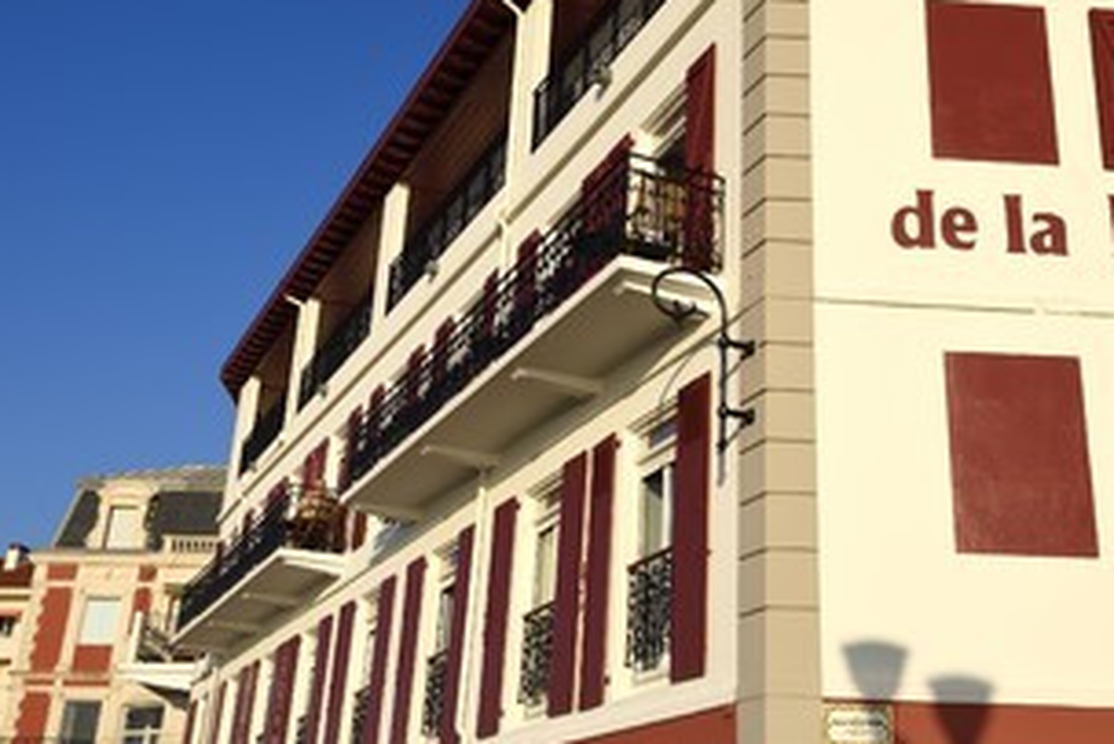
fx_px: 1455
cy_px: 323
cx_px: 718
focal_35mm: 47
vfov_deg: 28.6
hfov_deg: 41.5
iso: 200
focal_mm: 34
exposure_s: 1/250
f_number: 14
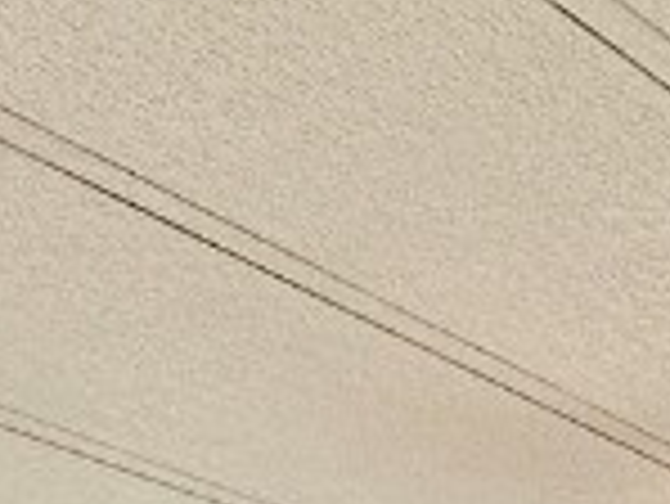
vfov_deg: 11.9
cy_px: 1269
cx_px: 445
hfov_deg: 20.4
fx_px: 1860
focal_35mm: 96
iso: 64
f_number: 2.2
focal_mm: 2.22
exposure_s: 1/120
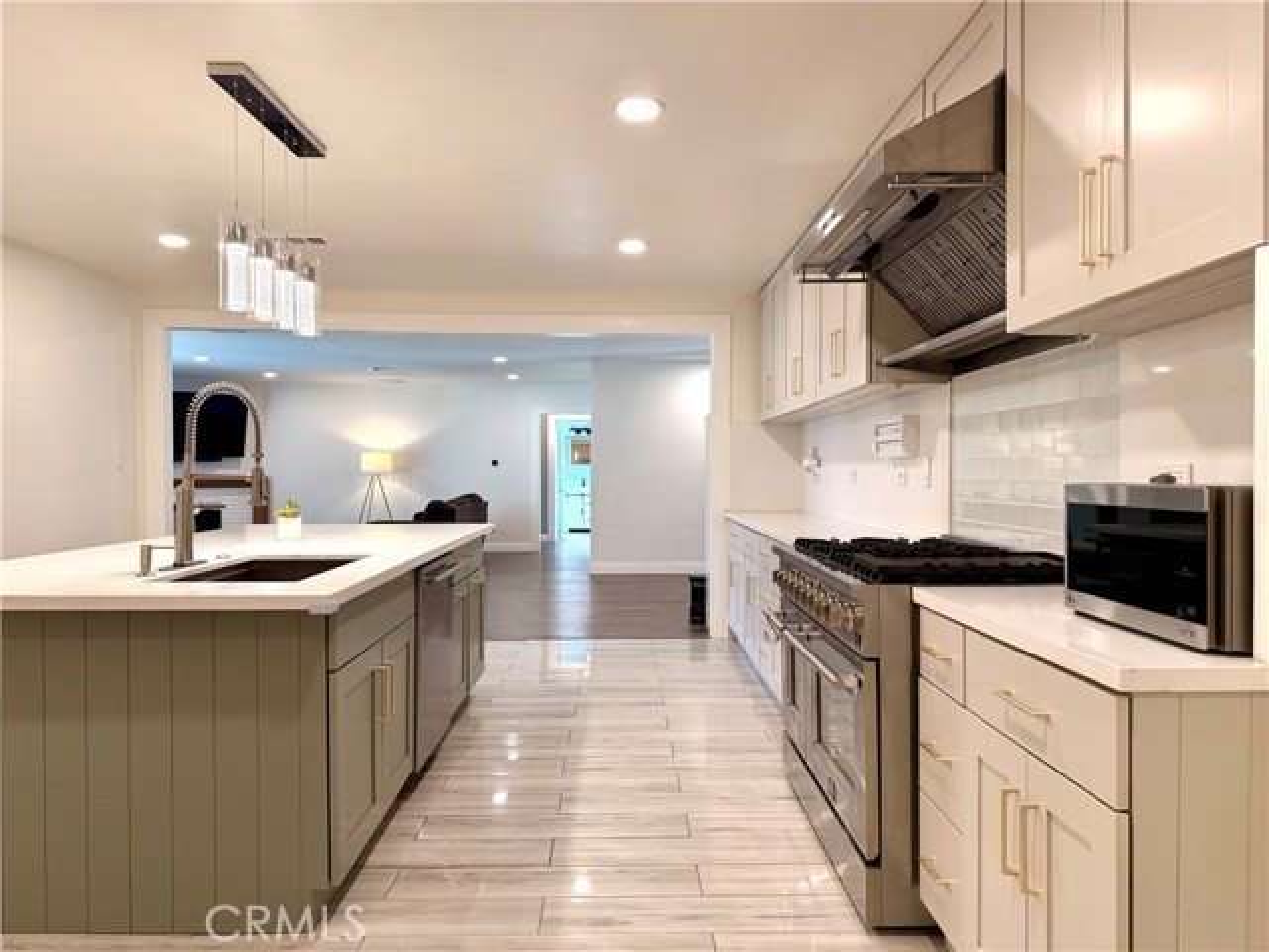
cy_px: 476
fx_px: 880
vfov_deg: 56.8
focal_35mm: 24
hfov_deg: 71.6
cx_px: 634
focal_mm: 6.76
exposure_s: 1/126
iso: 200
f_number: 1.78
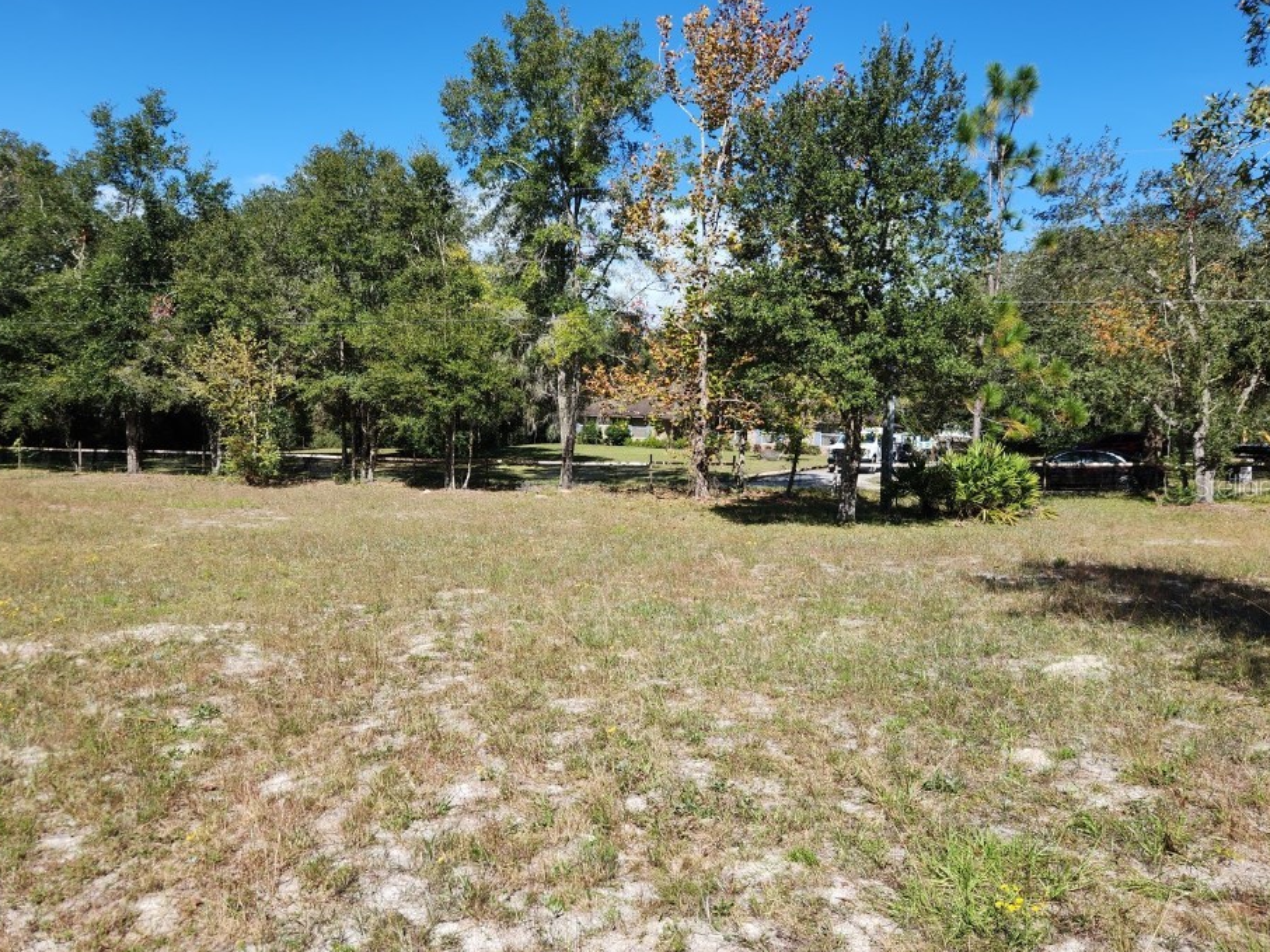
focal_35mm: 26
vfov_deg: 53.0
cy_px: 485
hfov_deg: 67.3
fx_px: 954
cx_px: 608
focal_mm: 5.4
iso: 20
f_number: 1.8
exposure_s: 1/1002
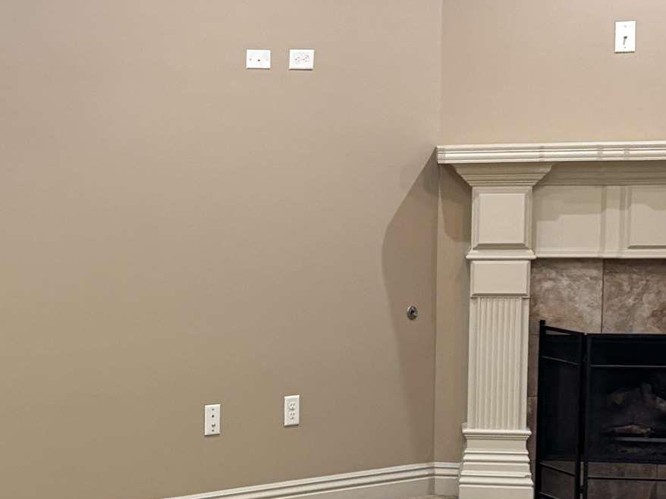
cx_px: -103
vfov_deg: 16.1
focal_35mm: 91
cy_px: 375
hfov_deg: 20.3
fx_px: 1750
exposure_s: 1/60
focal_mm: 5.96
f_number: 1.6
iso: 160
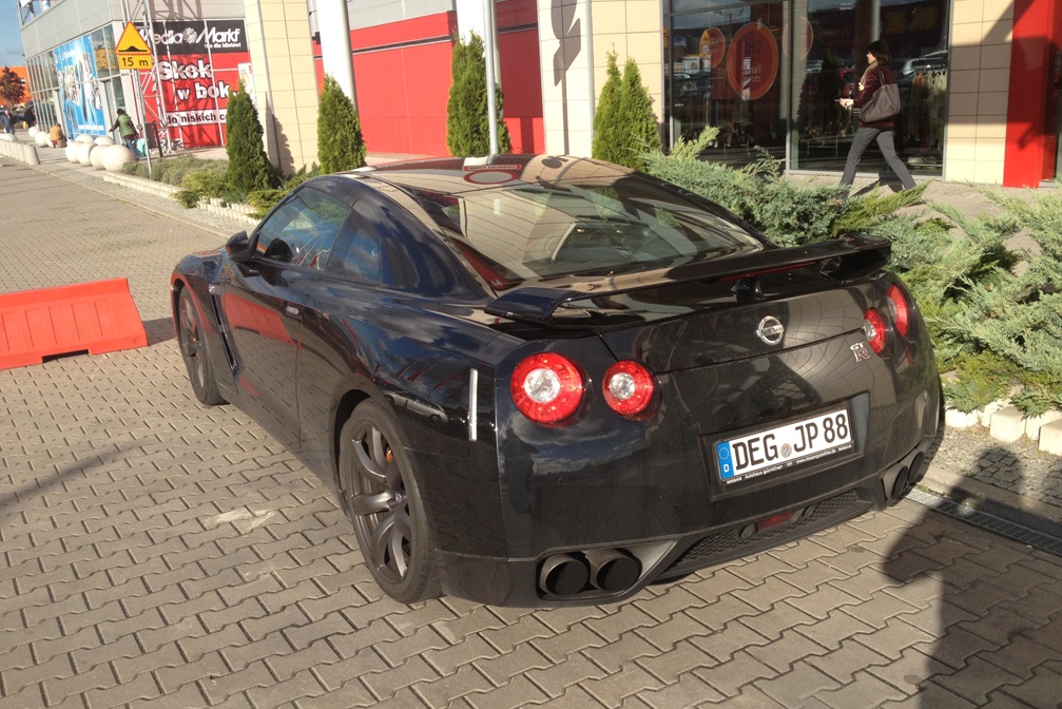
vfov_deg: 36.0
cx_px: 534
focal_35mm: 37
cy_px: 369
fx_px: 1092
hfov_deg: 51.9
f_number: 2.4
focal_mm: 4.28
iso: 64
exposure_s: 1/1104
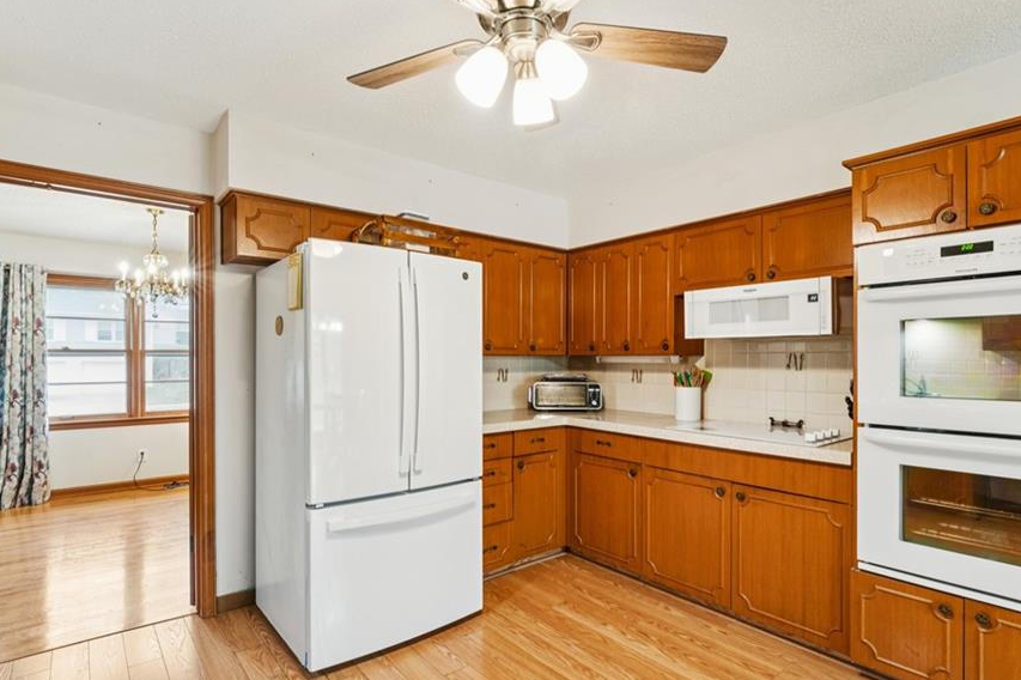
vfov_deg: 64.8
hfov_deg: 87.3
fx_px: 534
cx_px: 543
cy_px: 376
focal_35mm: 19
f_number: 13
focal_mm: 15.7
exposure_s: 1/2.5
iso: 400
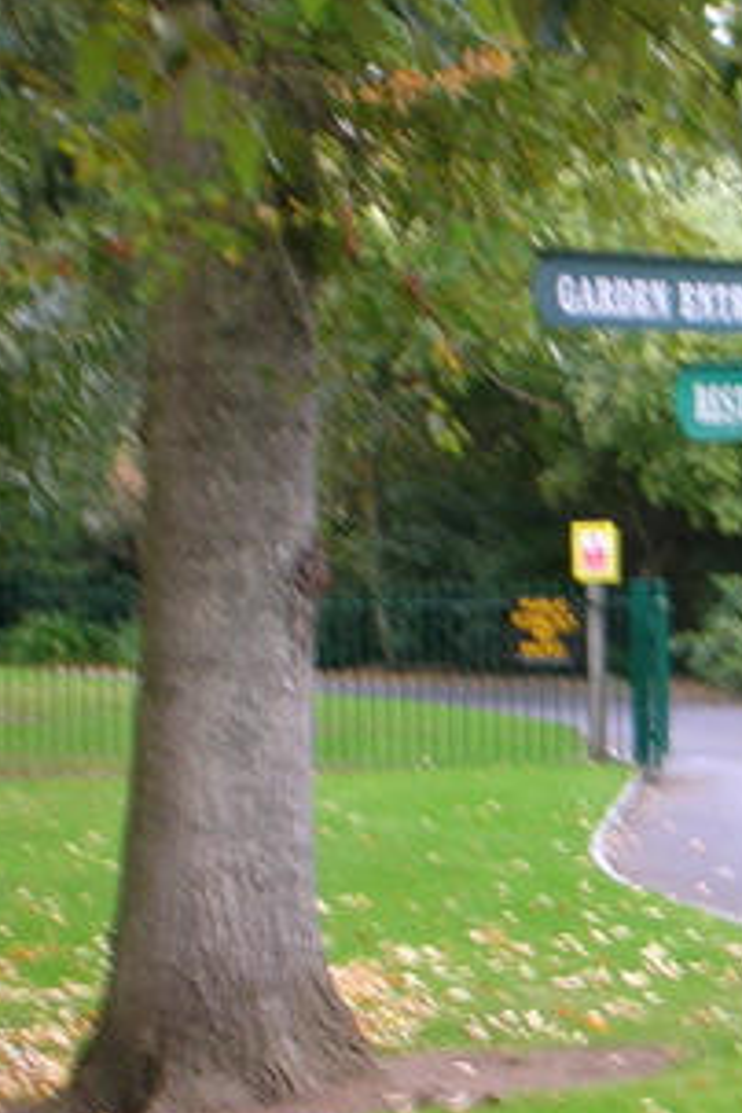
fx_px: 7821
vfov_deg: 8.1
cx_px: 852
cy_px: 775
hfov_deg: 5.4
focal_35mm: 253
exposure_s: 1/20.3
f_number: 4.9
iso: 50
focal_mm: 17.4
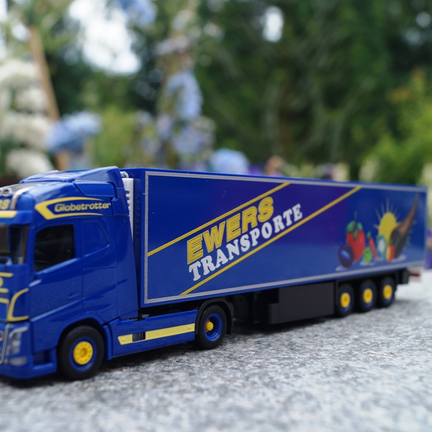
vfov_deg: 36.1
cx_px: 183
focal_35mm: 47
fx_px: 664
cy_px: 220
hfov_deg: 36.0
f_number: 6.3
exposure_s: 1/160
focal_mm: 24
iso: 100
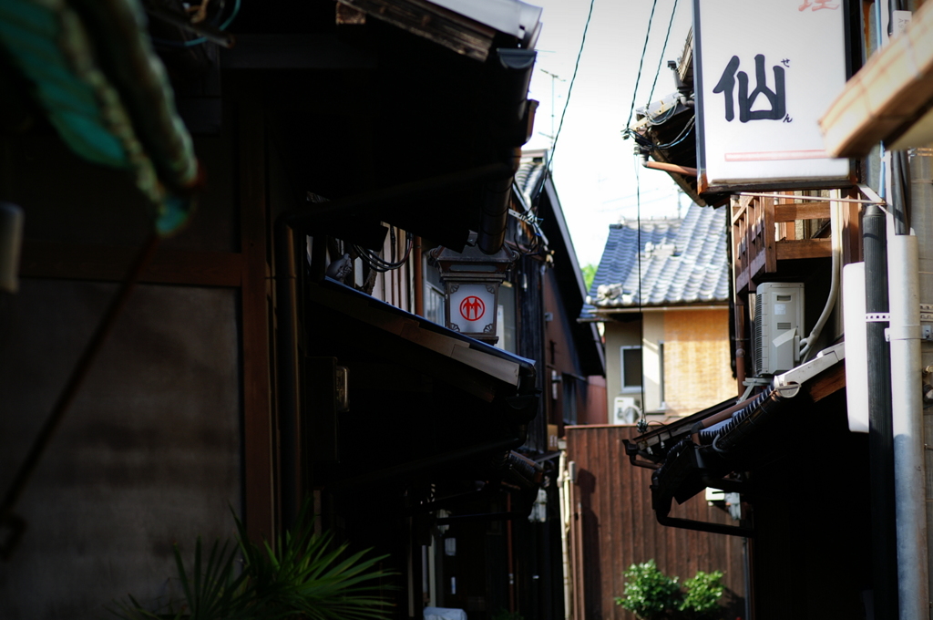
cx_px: 466
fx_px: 3883
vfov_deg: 9.1
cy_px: 310
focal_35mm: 150
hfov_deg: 13.7
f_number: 4.5
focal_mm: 100
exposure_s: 1/250
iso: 125
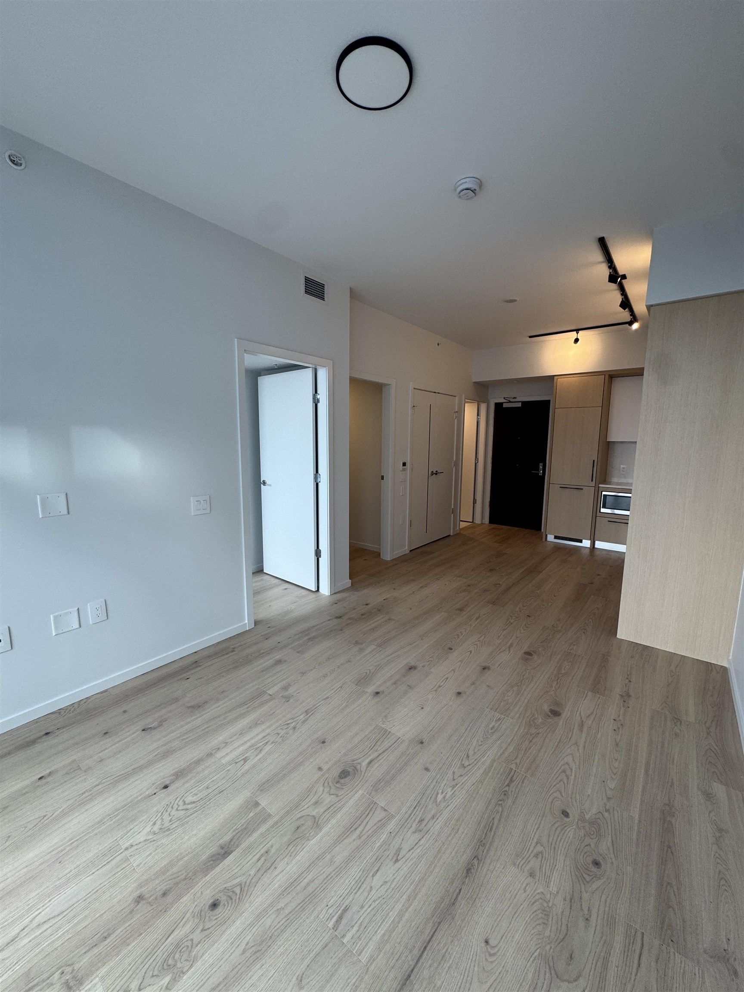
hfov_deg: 85.7
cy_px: 496
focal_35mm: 14
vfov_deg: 102.1
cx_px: 372
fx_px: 401
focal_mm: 2.22
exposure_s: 1/120
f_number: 2.2
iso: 100
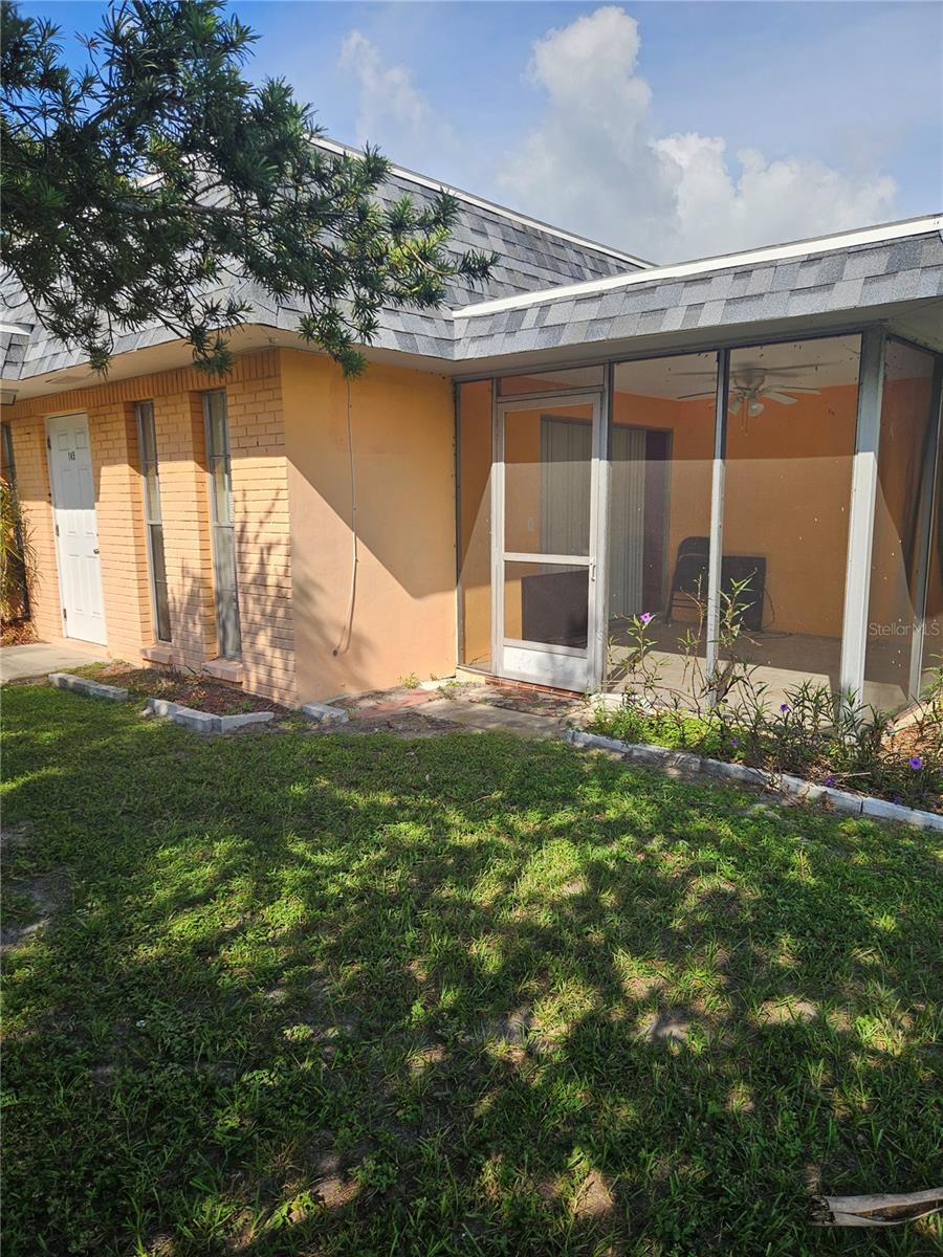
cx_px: 472
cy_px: 628
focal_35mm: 23
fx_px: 835
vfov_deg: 73.9
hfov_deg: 58.9
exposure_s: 1/1380
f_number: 1.8
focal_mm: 5.4
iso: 25
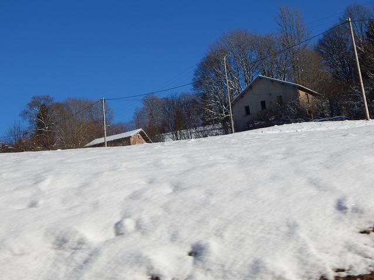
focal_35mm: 61
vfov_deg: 24.0
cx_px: 187
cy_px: 140
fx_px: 659
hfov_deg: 31.7
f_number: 7.9
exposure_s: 1/500
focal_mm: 10.9
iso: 125
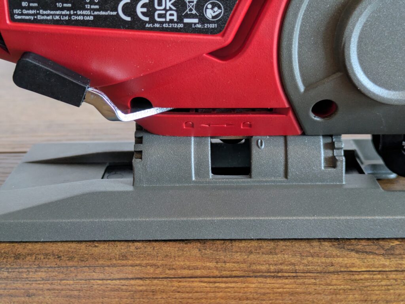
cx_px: 202
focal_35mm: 51
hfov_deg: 37.5
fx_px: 597
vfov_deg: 28.6
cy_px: 152
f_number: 1.89
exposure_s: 1/25
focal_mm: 5.43
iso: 340
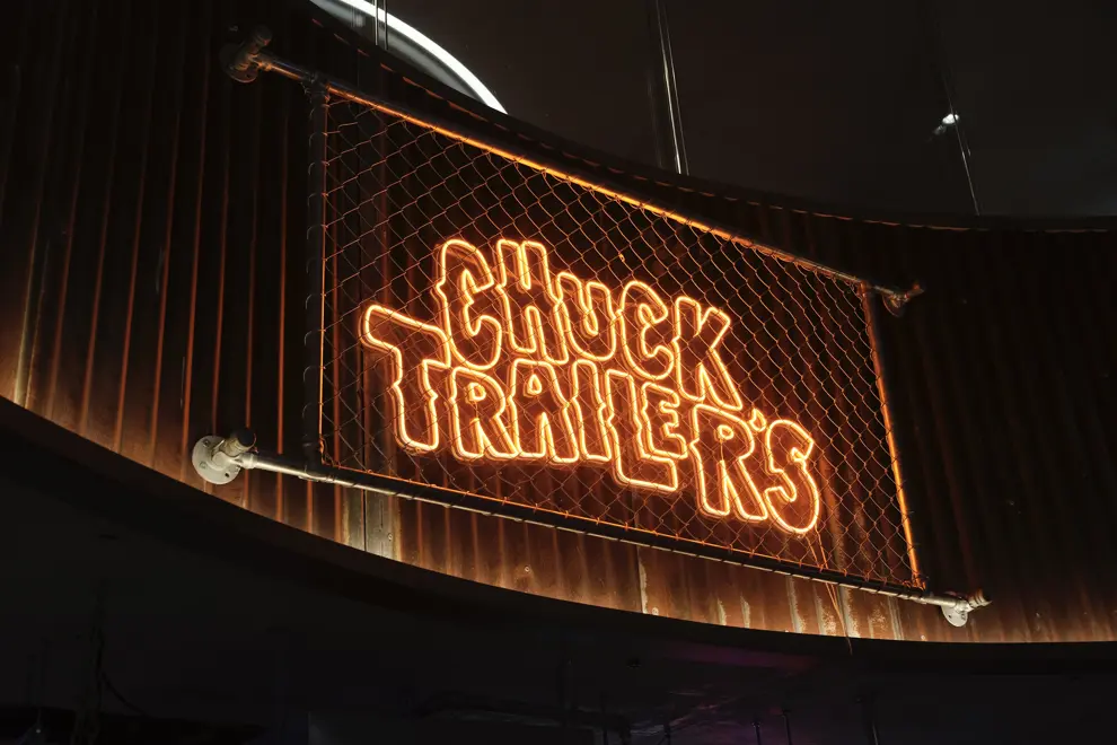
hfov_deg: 43.6
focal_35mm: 45
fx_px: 1396
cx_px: 558
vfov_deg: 29.9
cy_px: 372
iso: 400
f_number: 3.6
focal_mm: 30.2
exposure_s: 1/56
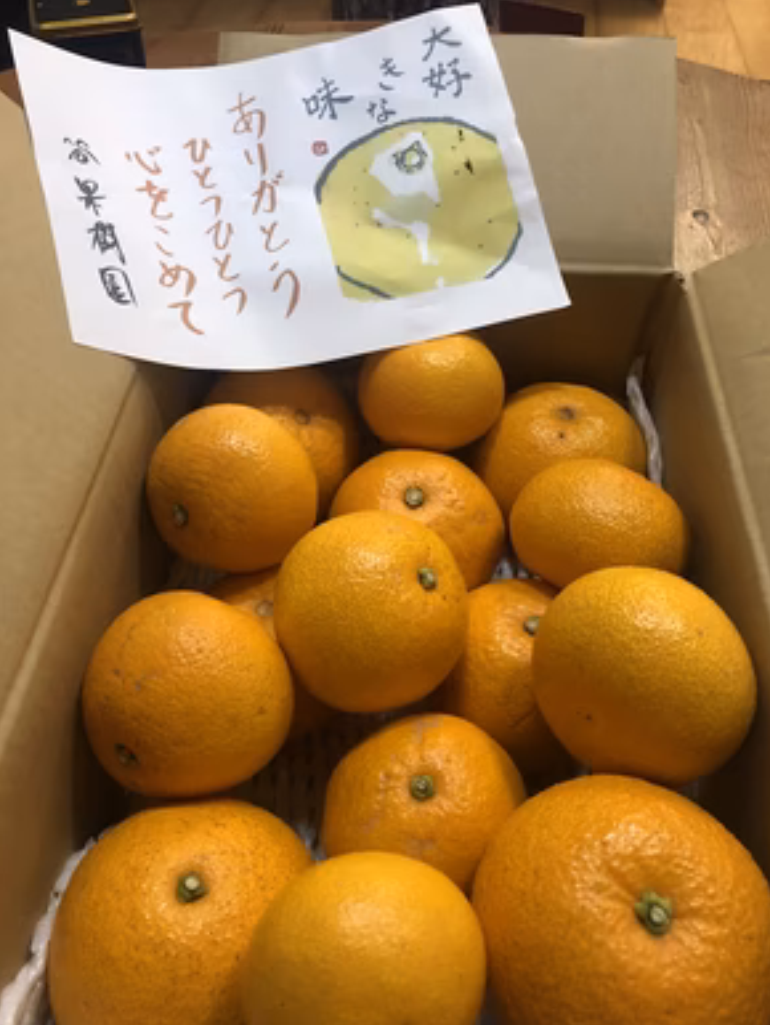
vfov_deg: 61.6
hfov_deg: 48.3
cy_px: 520
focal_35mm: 29
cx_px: 396
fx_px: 859
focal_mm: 4
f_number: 1.8
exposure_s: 1/17
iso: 80
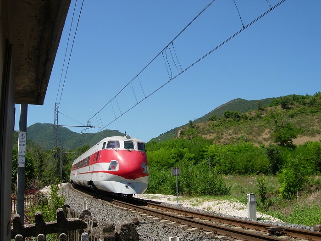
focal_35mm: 38
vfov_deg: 37.7
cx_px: 160
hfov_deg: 49.0
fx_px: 352
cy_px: 120
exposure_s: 1/813
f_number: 4.8
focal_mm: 7.8
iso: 79
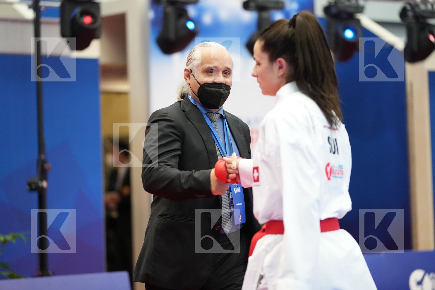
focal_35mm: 125
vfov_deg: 11.0
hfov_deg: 16.4
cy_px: 145
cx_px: 218
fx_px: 1510
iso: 5000
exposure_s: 1/1000
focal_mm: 125
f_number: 2.8
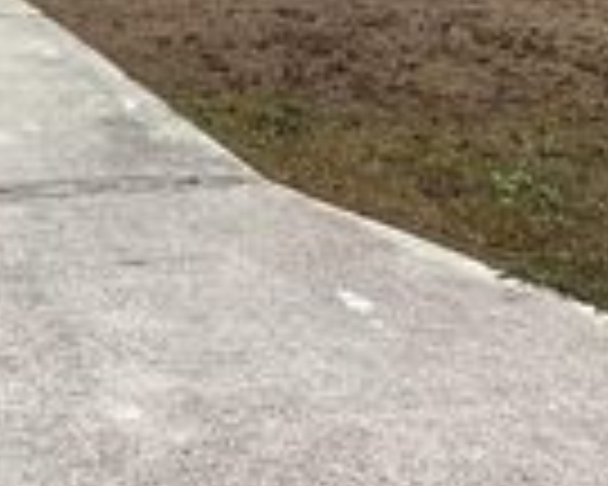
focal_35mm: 112
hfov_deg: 17.0
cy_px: -218
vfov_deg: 13.1
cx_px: 104
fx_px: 2015
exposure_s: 1/2915
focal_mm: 3.3
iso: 25
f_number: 2.4
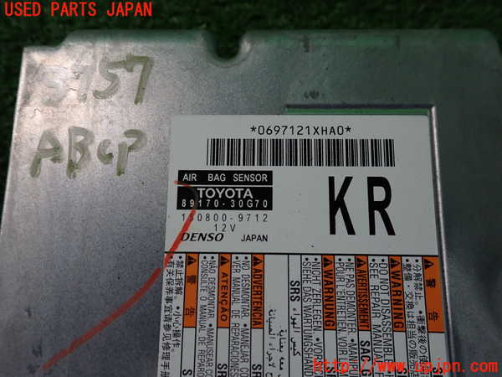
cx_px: 251
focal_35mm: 30
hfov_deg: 60.0
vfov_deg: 46.8
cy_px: 188
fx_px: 435
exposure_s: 1/60
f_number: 2.3
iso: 200
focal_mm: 5.4
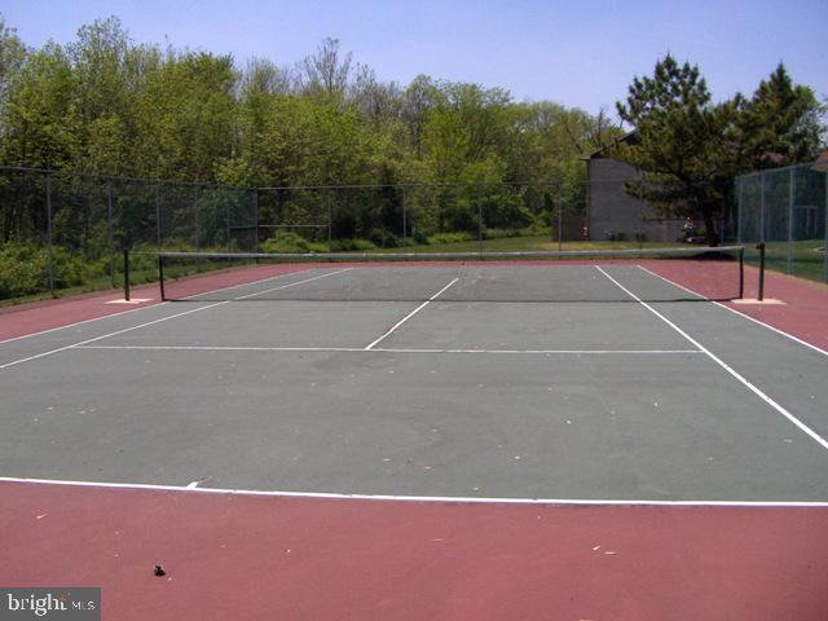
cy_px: 310
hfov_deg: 52.6
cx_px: 414
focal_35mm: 35
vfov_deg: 40.7
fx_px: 837
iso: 100
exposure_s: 1/2041
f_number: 4.3
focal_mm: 5.8
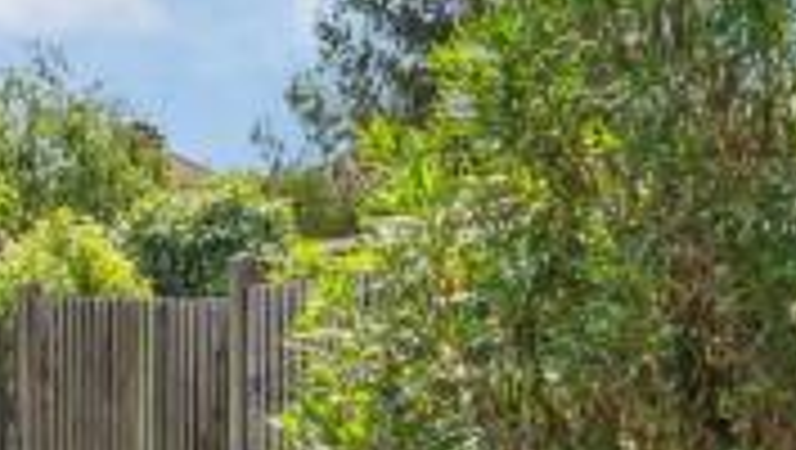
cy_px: 450
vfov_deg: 12.4
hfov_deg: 19.4
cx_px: -364
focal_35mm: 97
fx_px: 2050
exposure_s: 1/1600
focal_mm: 16
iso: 640
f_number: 5.6
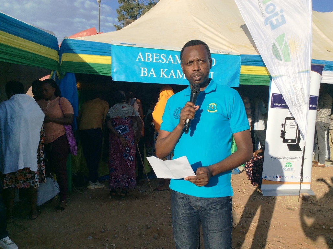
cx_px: 166
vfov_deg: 44.1
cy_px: 124
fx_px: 307
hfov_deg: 56.9
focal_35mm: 32
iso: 32
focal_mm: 3.3
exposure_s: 1/1845
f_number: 2.4
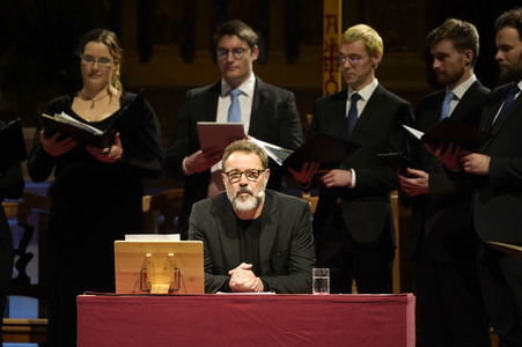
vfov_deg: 2.5
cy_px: 174
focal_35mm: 547
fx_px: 7925
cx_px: 261
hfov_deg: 3.8
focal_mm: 547
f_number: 6.3
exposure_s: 1/125
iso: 5000
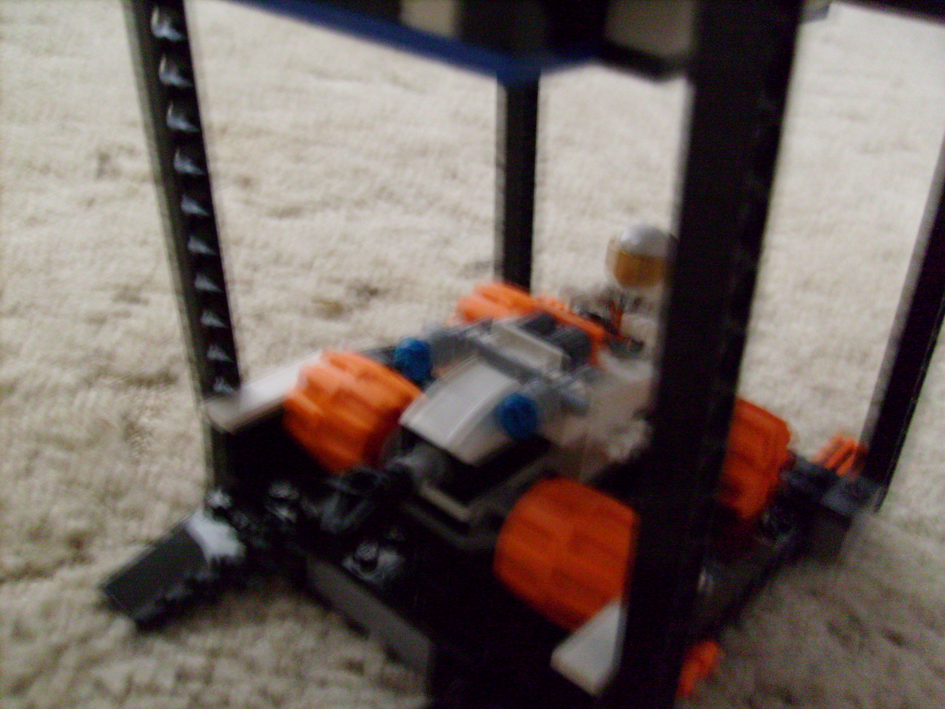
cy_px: 354
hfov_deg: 52.6
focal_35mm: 35
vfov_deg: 40.7
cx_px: 472
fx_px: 955
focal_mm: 5.8
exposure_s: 1/4
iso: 200
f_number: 2.8
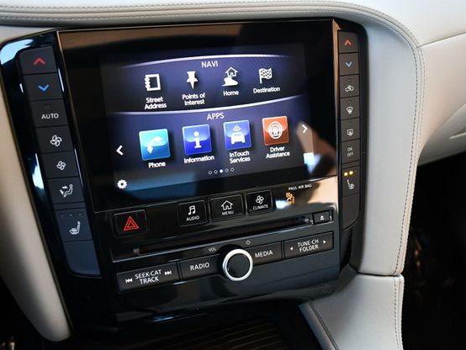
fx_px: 539
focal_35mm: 40
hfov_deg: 46.7
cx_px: 214
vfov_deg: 36.0
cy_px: 175
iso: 800
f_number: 3.5
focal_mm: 18
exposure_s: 1/125
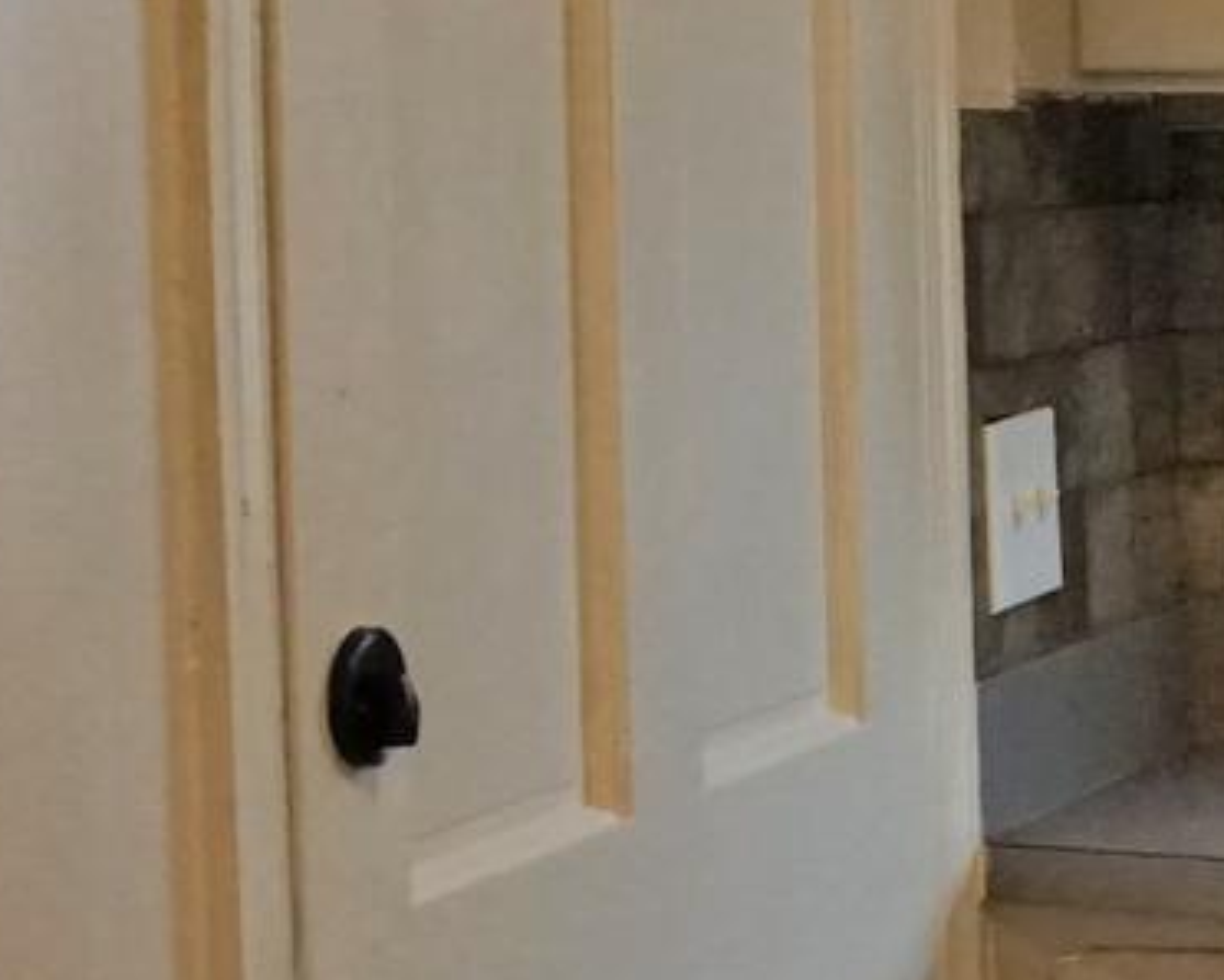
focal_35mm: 124
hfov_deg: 13.0
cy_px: 367
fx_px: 4494
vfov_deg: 12.4
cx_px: 2636
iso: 1250
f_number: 4
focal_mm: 16
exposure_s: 1/160
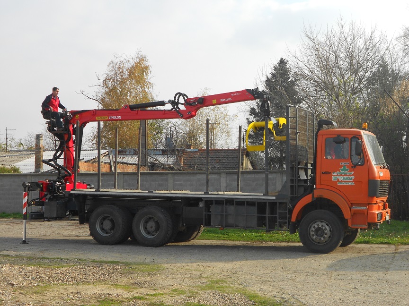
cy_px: 153
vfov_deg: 22.3
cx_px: 204
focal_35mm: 66
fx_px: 780
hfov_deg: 29.4
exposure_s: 1/250
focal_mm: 11.6
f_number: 5.3
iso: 80
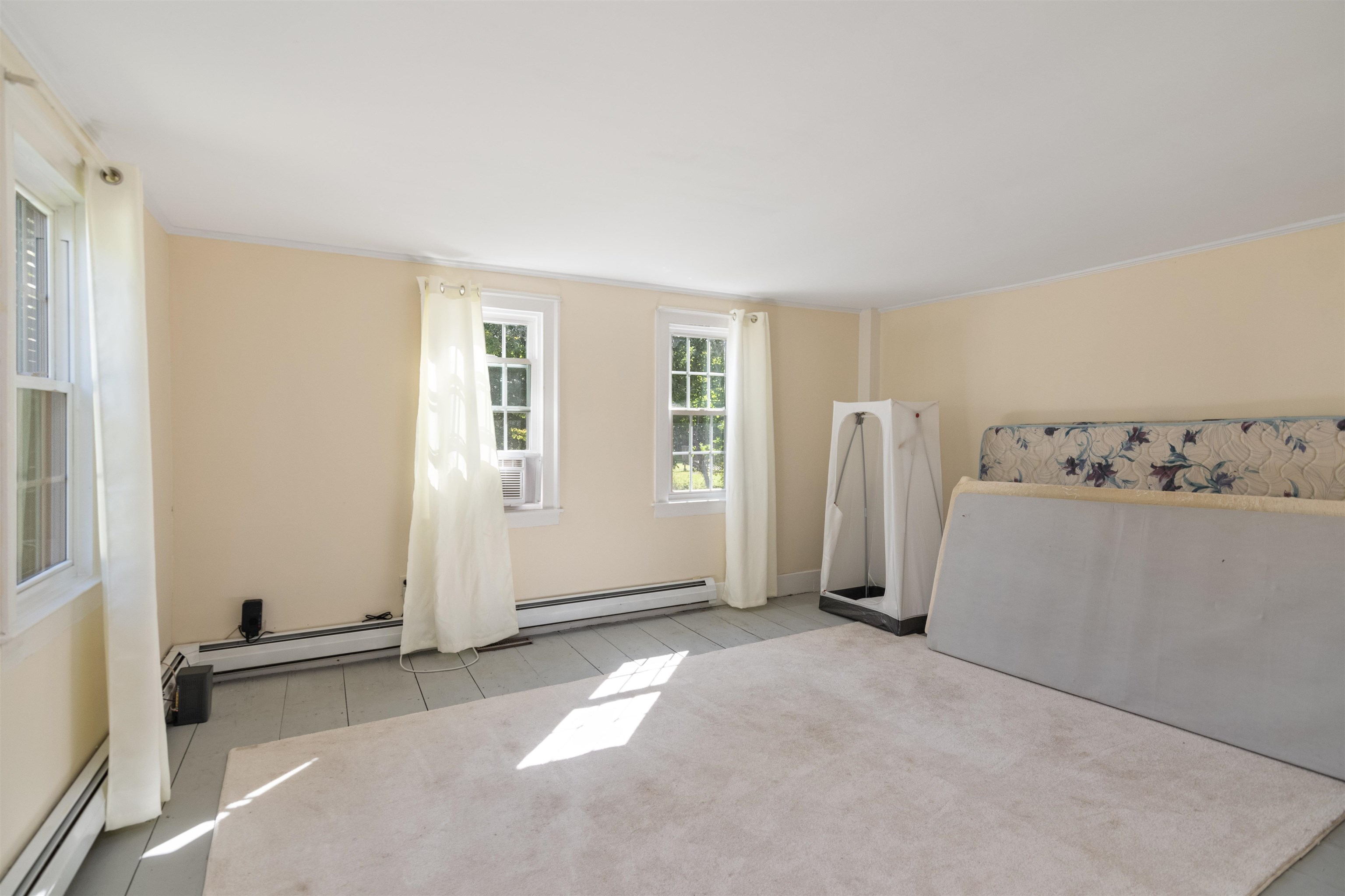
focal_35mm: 16
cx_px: 672
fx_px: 598
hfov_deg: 96.7
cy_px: 448
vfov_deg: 73.7
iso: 500
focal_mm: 11
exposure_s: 1/25
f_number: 5.6
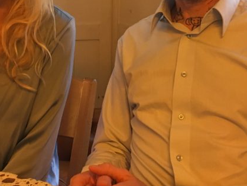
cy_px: 4
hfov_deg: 27.3
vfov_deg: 20.2
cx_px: 93
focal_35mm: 71
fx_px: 507
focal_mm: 4.15
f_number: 2.2
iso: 200
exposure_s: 1/25
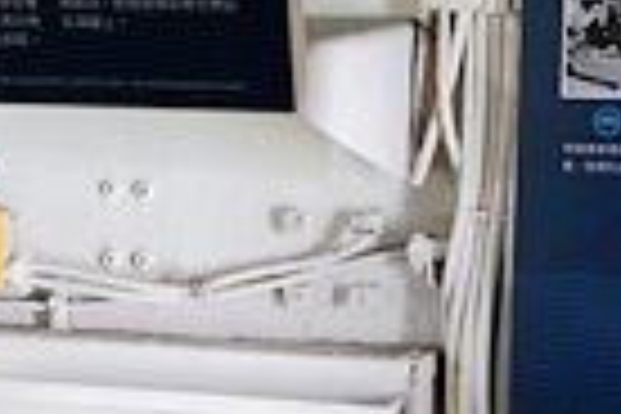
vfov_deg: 12.1
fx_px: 1949
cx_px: 104
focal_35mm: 113
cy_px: 182
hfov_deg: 17.9
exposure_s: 1/30
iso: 400
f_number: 2.8
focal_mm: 9
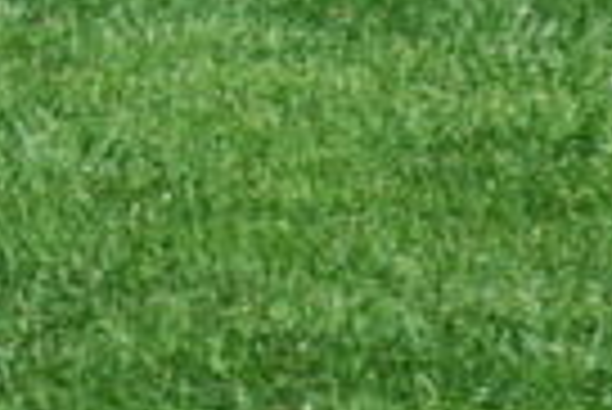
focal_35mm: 1242
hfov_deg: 1.6
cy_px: -633
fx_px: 21136
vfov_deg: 1.1
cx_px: -1624
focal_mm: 110
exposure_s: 1/500
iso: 110
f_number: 5.6
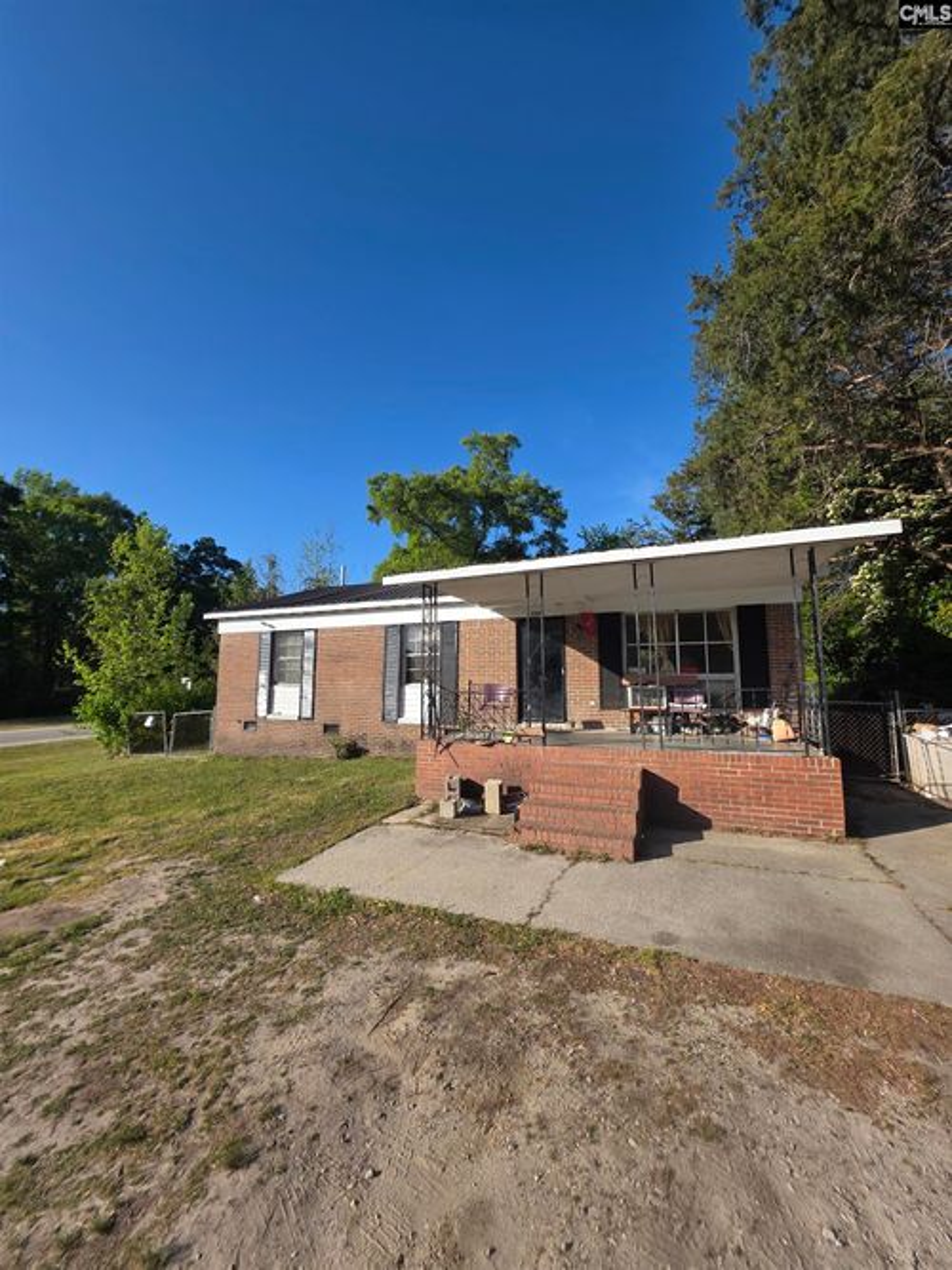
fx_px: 477
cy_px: 635
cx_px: 476
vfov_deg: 106.2
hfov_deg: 89.9
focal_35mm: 13
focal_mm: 2.2
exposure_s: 1/1879
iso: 40
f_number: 1.9
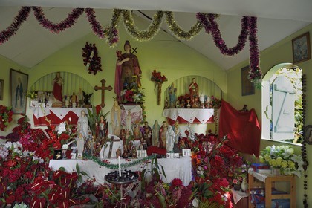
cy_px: 104
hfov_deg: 73.7
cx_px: 156
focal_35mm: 24
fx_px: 208
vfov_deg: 53.1
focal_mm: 24
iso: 800
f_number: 5.6
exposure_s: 1/40
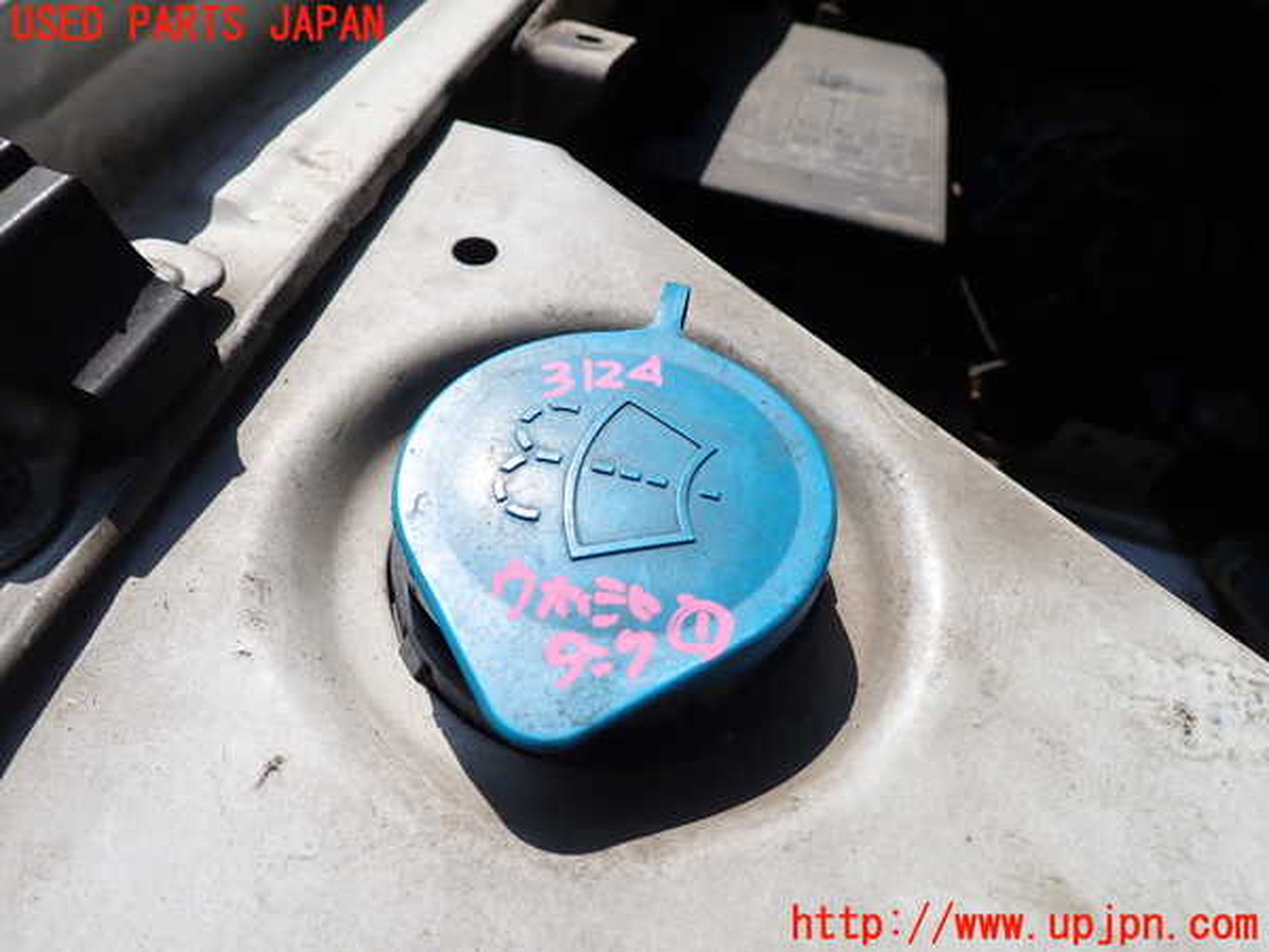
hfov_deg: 69.4
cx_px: 634
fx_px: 916
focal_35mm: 25
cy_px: 476
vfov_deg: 54.9
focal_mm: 4.5
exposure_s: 1/250
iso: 100
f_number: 8
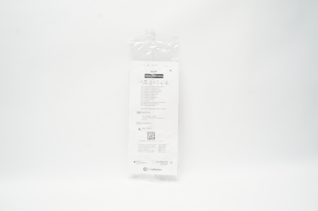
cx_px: 159
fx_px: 238
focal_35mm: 27
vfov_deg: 47.8
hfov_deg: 67.4
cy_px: 106
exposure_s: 1/25
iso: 800
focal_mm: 18
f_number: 10
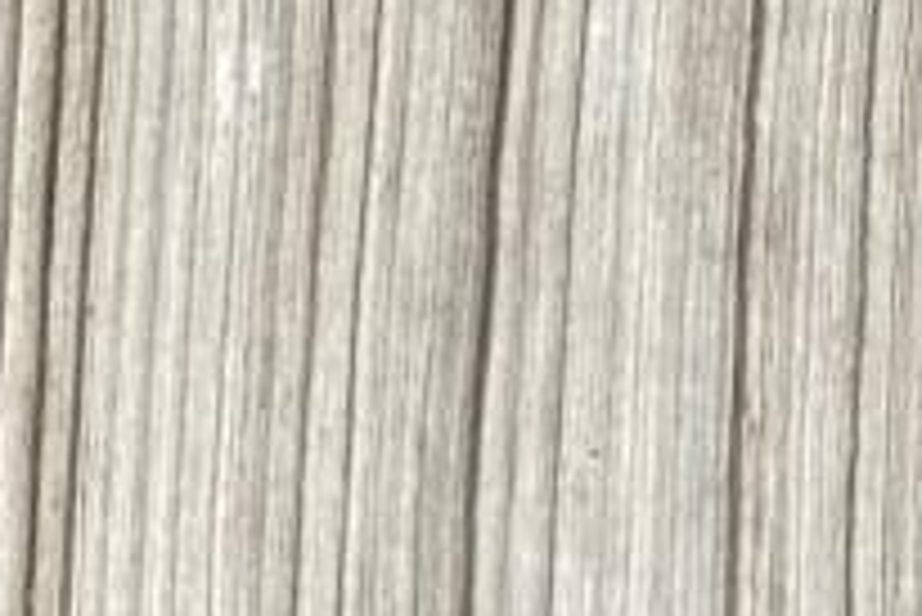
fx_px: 6074
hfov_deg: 8.6
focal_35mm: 237
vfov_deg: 5.8
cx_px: 1201
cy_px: -292
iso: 200
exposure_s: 1/50
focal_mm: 4.25
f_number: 1.8
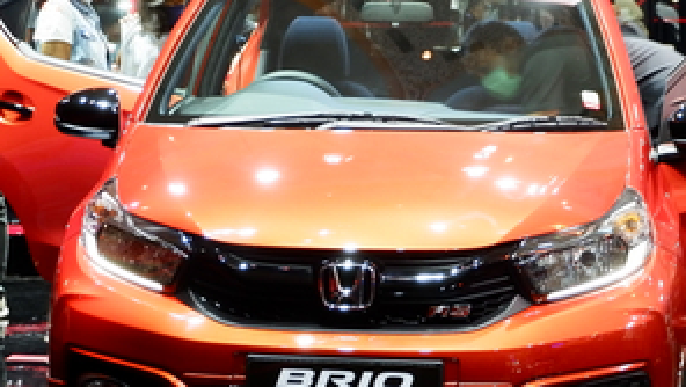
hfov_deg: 16.6
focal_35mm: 129
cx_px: 227
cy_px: 154
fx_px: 2348
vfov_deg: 9.4
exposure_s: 1/25
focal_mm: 38.7
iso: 800
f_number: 5.3
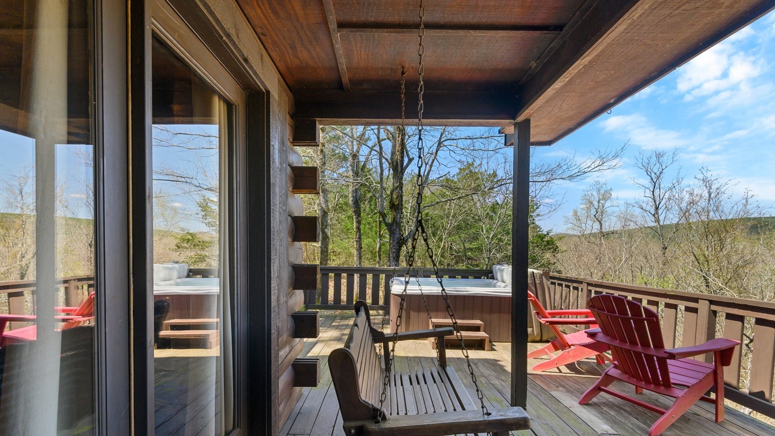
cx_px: 386
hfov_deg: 95.9
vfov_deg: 63.6
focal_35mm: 17
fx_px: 349
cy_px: 251
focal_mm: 16
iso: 400
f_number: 7.1
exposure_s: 1/100
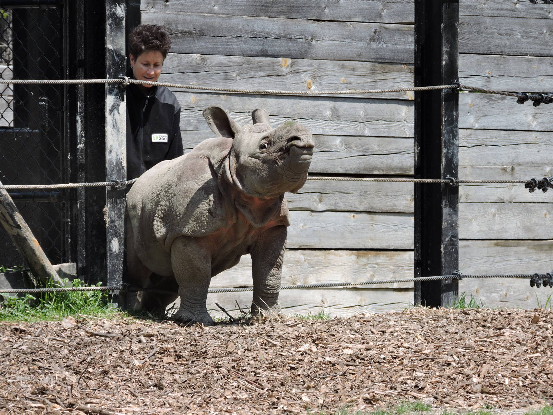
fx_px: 6949
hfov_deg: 4.6
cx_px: 276
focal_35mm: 435
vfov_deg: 3.4
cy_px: 208
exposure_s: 1/400
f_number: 4.9
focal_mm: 77.6
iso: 100
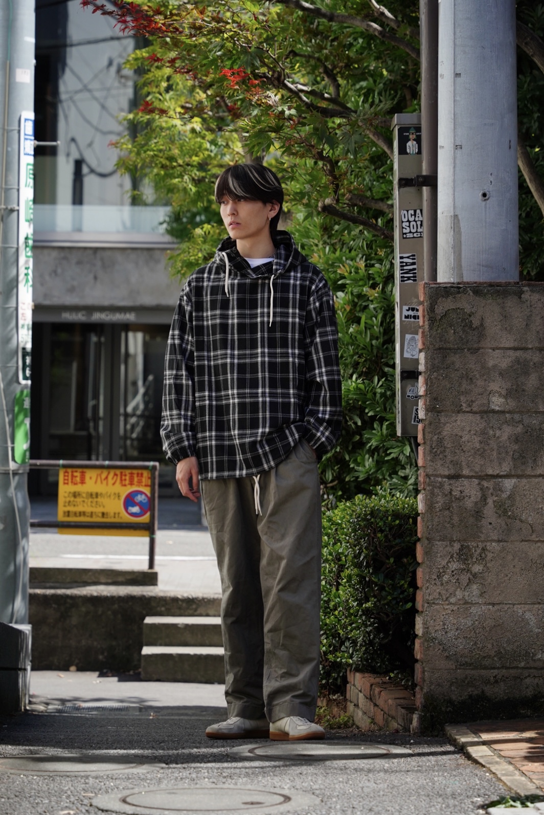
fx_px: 2558
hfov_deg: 12.1
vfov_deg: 18.1
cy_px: 408
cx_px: 272
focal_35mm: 113
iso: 640
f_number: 5.6
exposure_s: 1/1600
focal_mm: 113
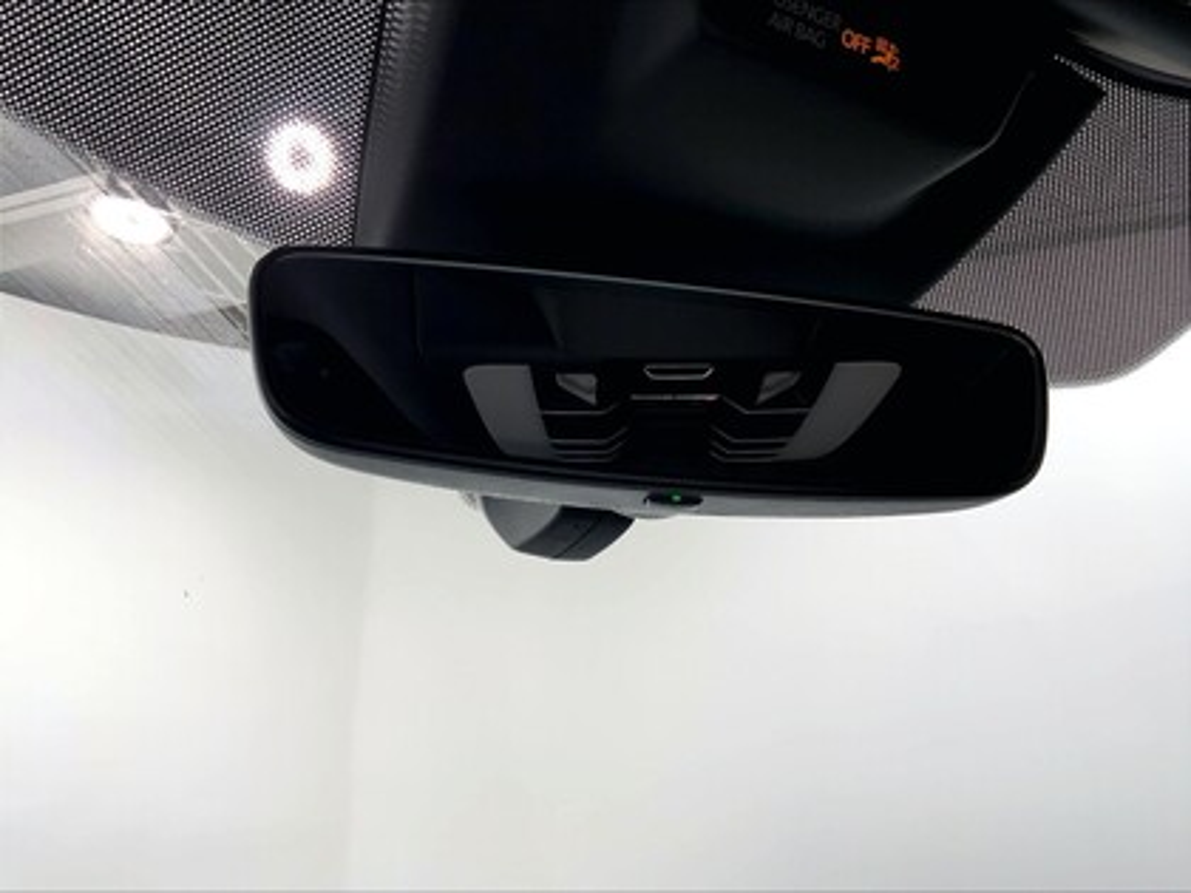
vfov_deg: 48.2
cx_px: 596
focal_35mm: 29
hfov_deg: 61.7
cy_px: 446
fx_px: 998
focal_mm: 3
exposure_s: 1/161
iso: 16
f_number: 1.8
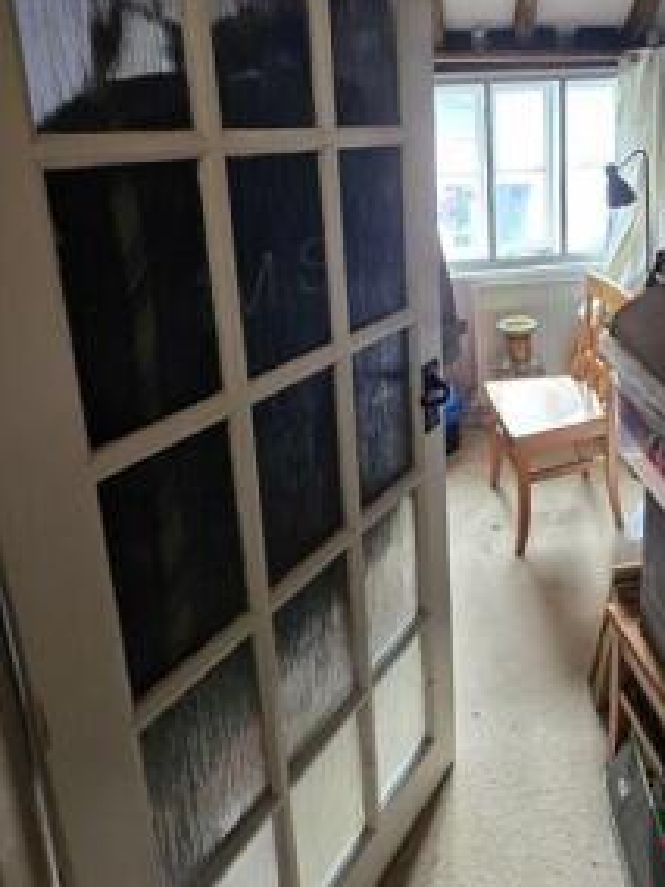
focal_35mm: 20
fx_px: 512
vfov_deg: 77.0
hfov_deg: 63.8
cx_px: 459
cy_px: 245
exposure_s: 1/50
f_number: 2.2
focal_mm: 2.2
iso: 500
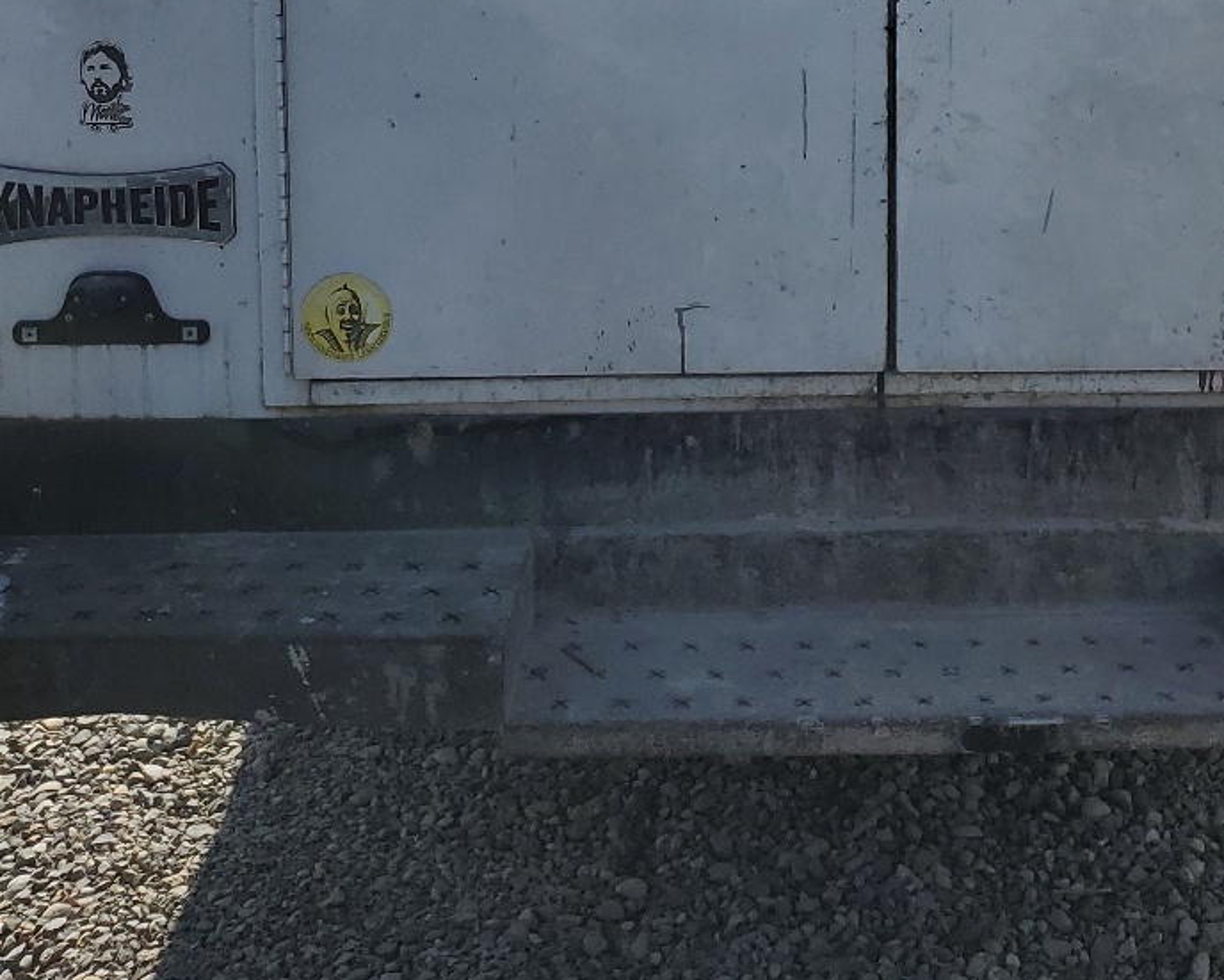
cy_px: -76
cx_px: 909
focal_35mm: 59
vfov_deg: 24.3
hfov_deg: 31.4
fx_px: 2138
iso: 50
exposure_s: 1/5000
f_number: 1.5
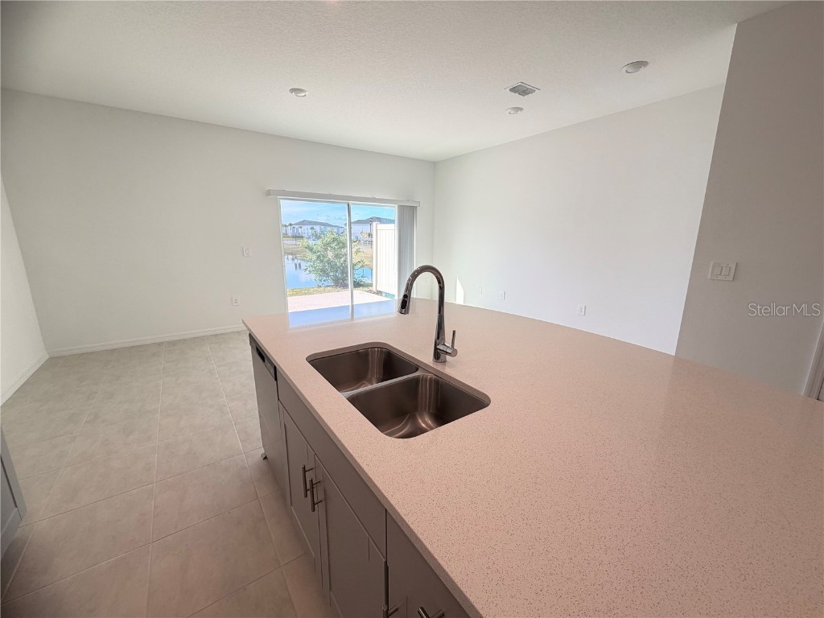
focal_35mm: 14
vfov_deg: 85.7
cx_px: 412
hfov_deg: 102.1
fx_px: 333
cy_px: 309
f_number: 2.2
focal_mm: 2.22
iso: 50
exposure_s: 1/120
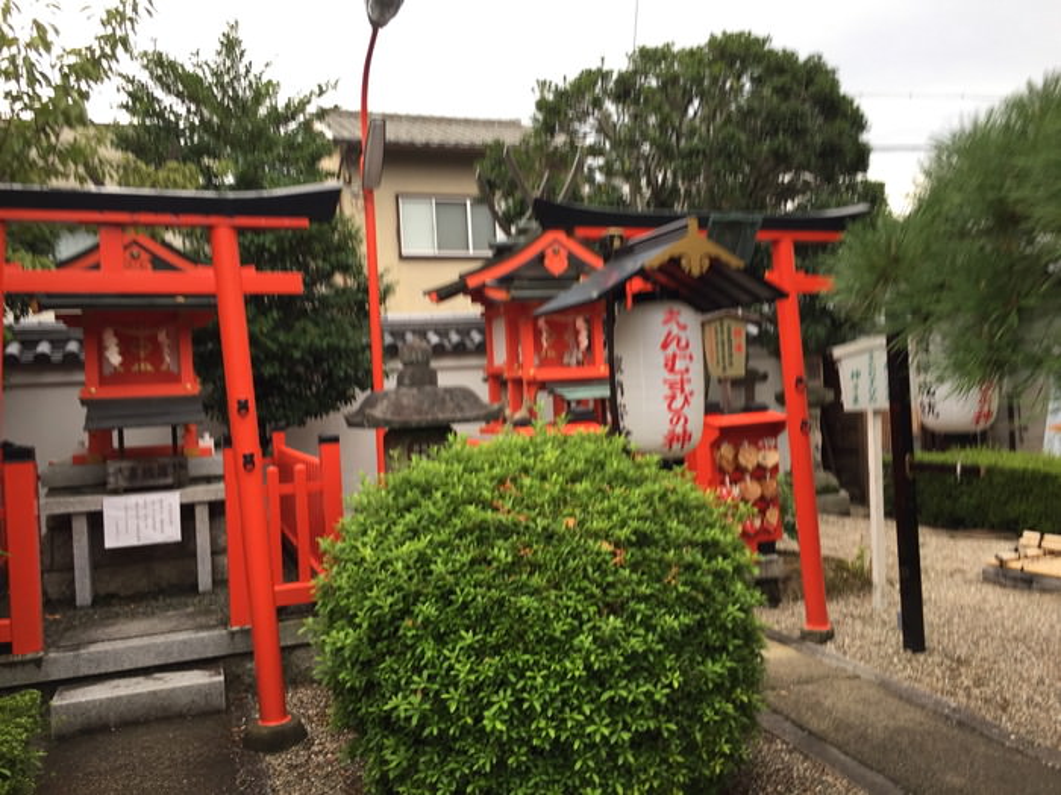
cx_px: 530
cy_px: 398
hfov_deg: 61.7
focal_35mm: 29
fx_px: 889
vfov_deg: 48.2
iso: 40
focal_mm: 4.15
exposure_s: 1/60
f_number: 2.2
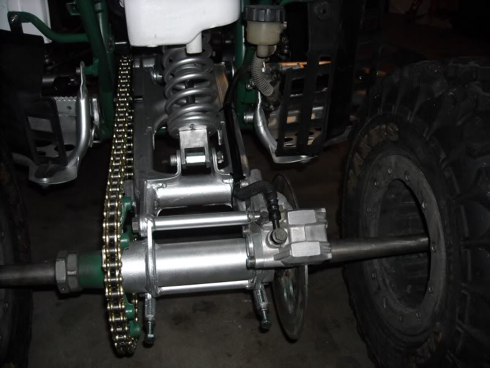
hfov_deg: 52.6
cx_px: 245
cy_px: 184
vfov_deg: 40.7
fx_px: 495
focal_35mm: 35
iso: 200
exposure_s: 1/60
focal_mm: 5.7
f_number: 2.8
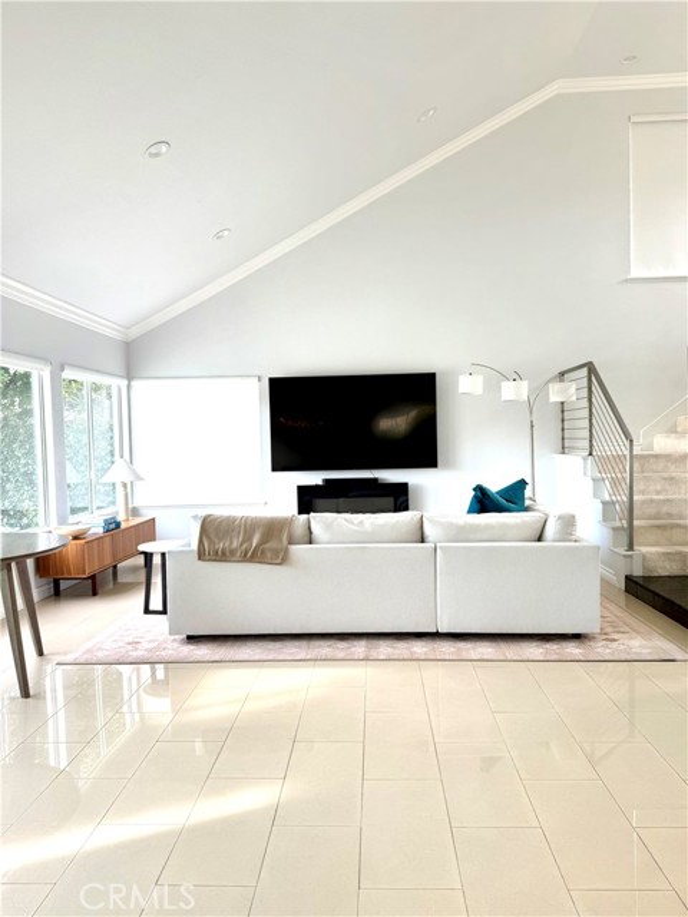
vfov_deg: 71.6
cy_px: 458
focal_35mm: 24
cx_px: 344
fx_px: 636
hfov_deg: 56.8
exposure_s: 1/121
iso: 80
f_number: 1.78
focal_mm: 6.76
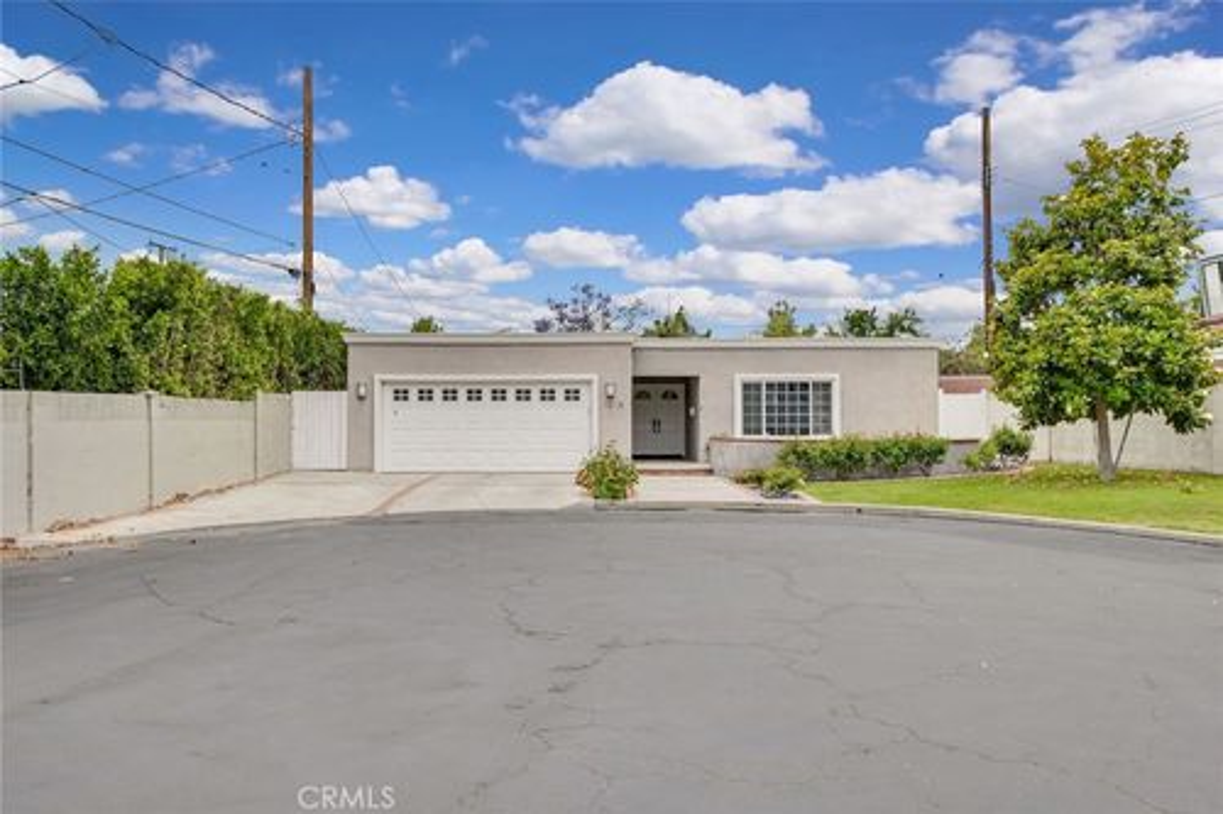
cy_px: 407
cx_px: 612
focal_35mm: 30
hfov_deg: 61.9
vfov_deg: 43.6
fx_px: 1019
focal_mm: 20
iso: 800
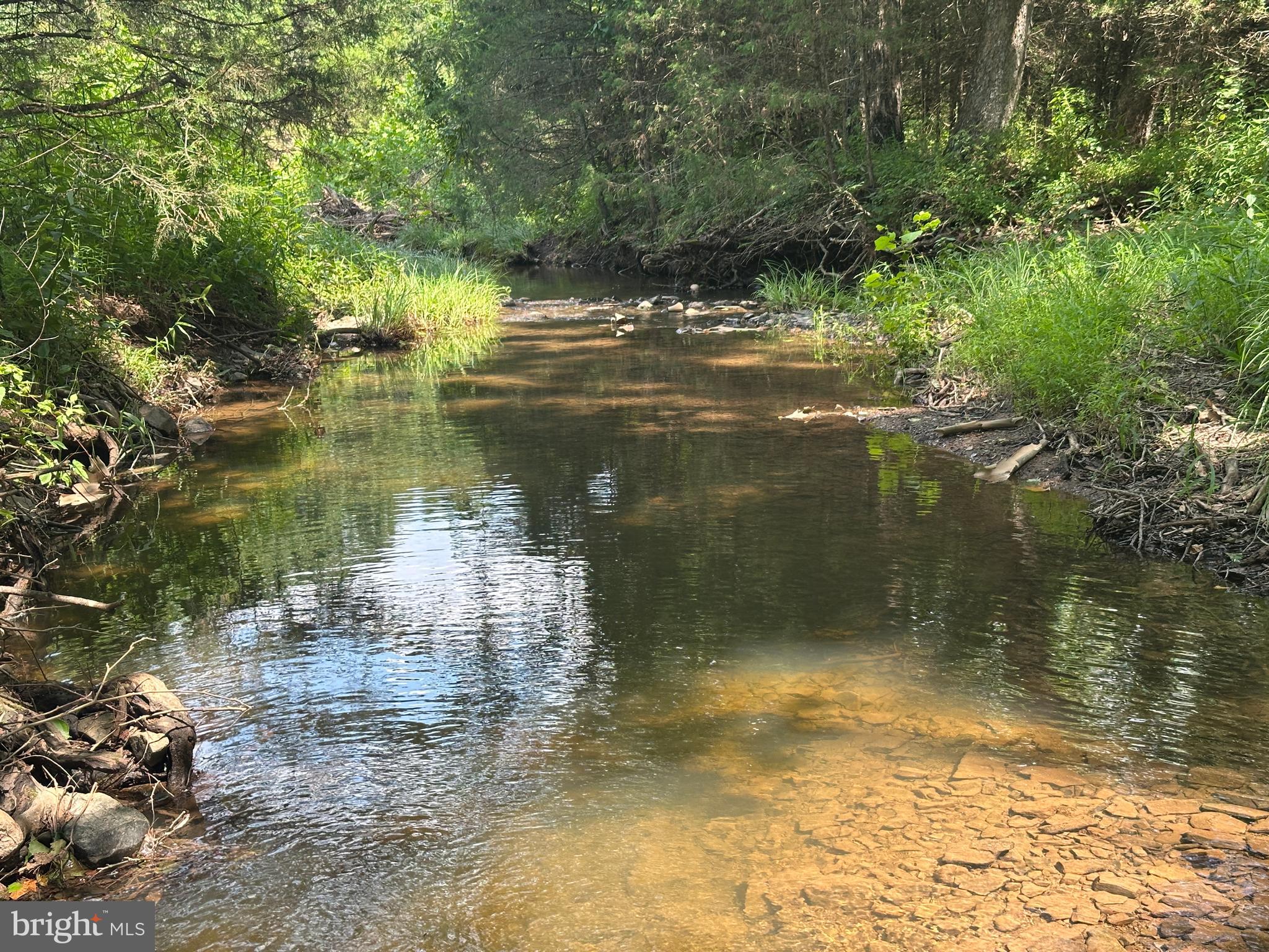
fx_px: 1760
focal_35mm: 48
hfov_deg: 39.7
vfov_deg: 30.3
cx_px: 634
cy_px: 476
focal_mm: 6.86
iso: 64
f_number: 1.78
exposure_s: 1/364
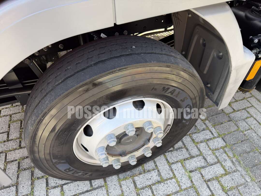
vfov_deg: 56.8
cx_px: 130
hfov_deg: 71.6
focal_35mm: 24
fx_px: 181
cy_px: 98
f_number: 1.78
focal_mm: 6.76
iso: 100
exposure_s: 1/333
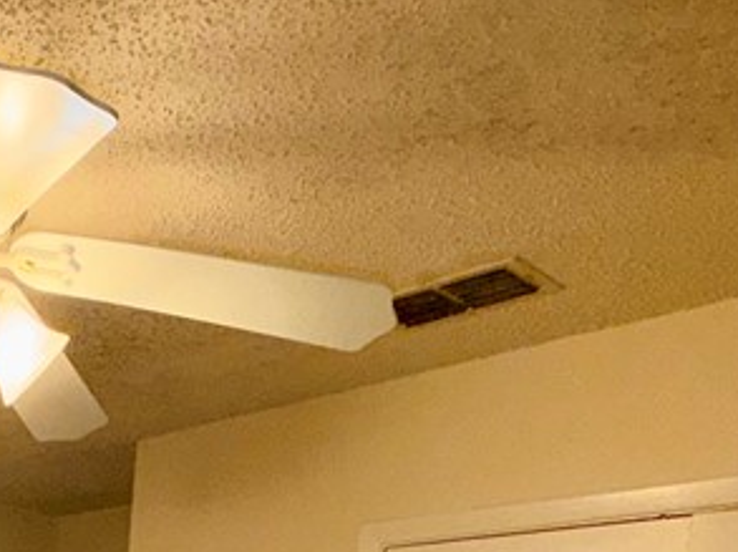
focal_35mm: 49
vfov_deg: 22.7
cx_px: -154
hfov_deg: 32.1
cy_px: 877
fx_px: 1043
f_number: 2.2
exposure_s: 1/120
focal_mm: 2.22
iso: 64
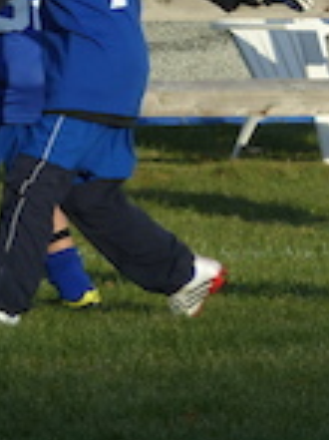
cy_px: -42
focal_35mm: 1175
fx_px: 14912
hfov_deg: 1.3
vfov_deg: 1.7
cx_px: 432
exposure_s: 1/640
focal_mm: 58.2
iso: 100
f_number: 2.8
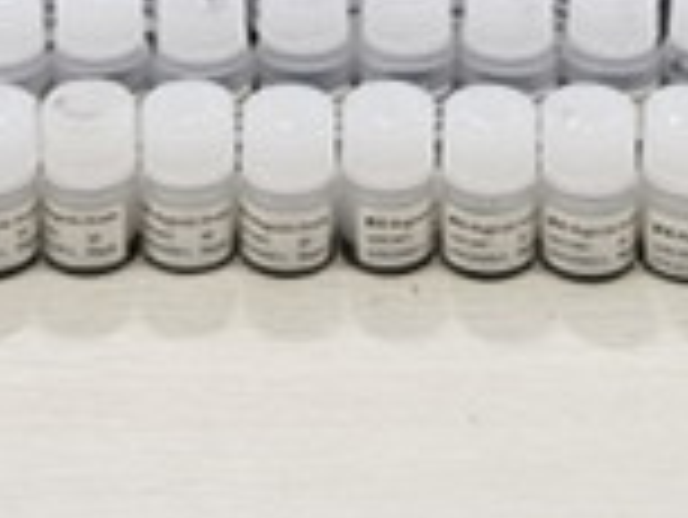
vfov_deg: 12.5
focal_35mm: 106
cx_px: 328
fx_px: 2108
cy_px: -468
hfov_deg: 18.5
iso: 100
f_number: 1.9
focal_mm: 6.67
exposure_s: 1/100
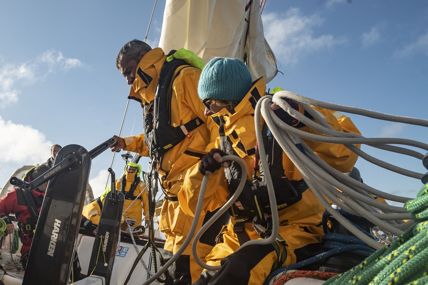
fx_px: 428
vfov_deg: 36.9
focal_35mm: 36
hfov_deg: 53.1
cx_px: 214
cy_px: 142
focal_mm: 24
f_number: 10
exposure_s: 1/400
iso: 100
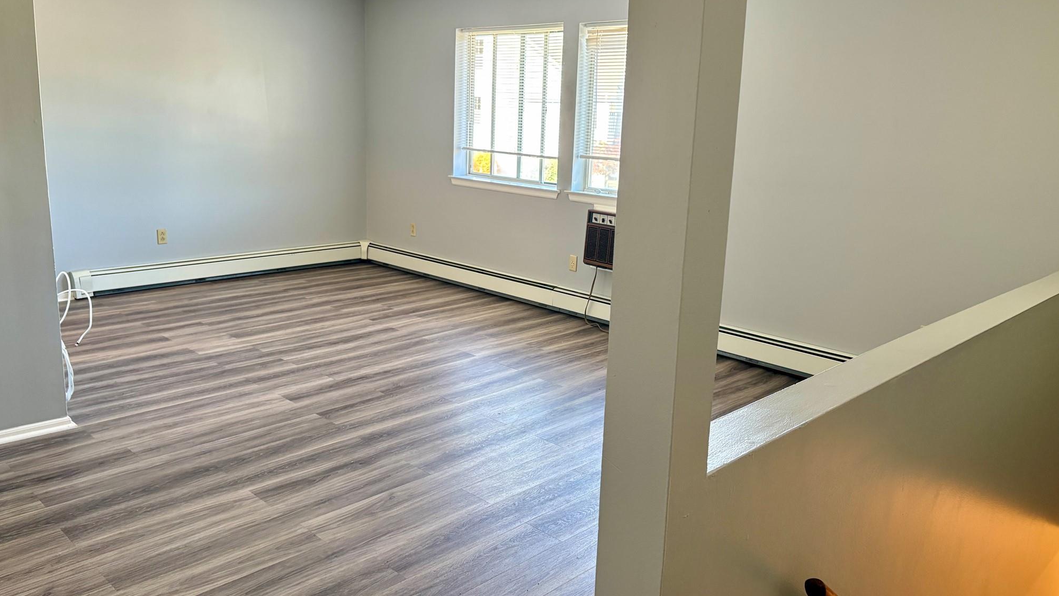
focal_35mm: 29
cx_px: 532
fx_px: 814
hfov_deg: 66.1
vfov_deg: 40.2
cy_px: 274
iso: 200
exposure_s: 1/60
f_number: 1.6
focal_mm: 5.96
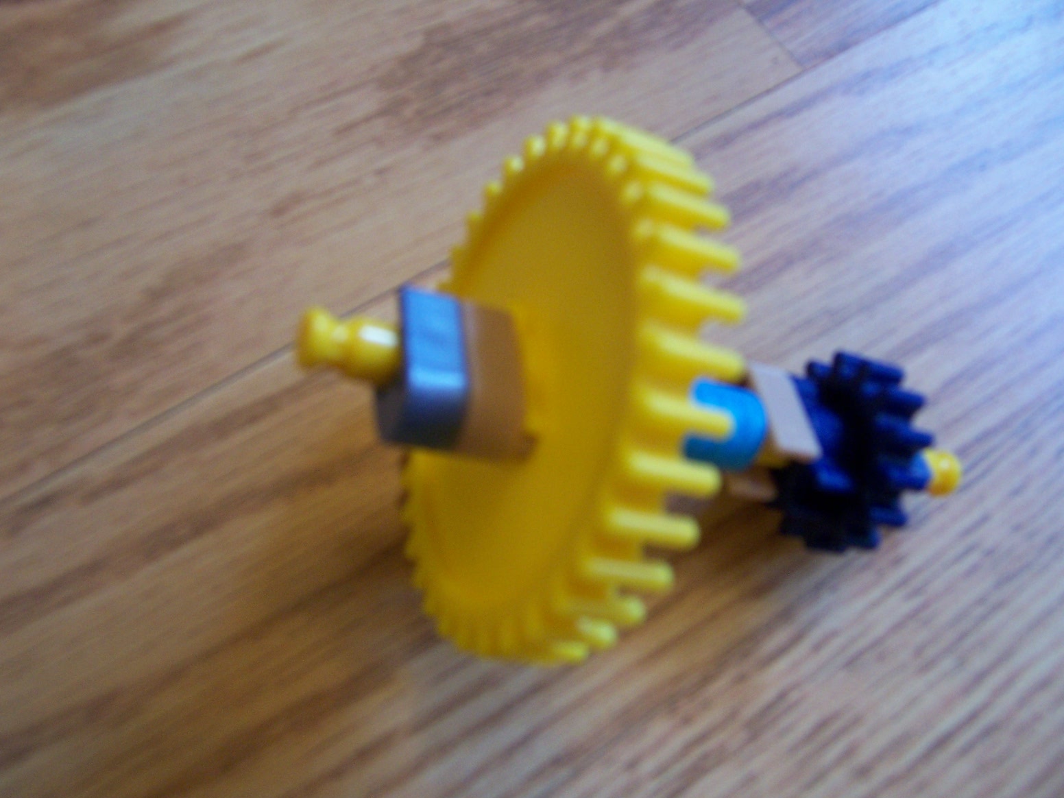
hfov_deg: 55.4
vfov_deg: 42.9
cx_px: 532
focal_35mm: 33
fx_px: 1014
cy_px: 399
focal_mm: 5.5
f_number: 3.4
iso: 140
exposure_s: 1/15
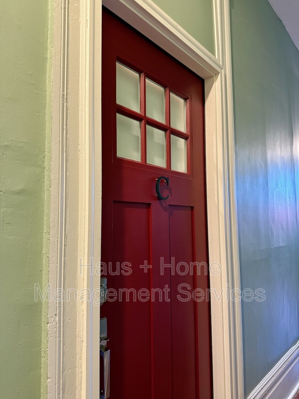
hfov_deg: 56.8
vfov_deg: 71.6
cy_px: 200
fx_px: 276
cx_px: 150
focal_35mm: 24
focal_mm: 6.76
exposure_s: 1/60
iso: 160
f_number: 1.78
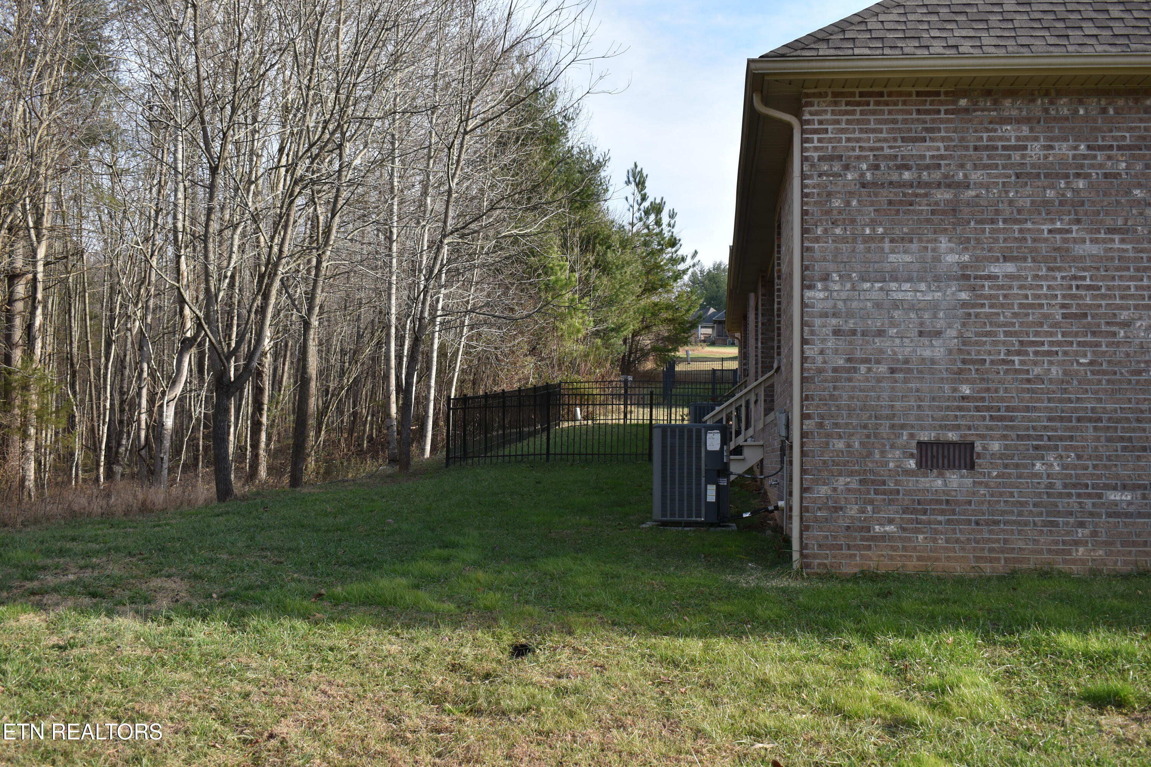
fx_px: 1151
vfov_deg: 36.9
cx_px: 576
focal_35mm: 36
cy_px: 384
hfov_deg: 53.1
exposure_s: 1/200
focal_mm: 24
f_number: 5.6
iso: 100
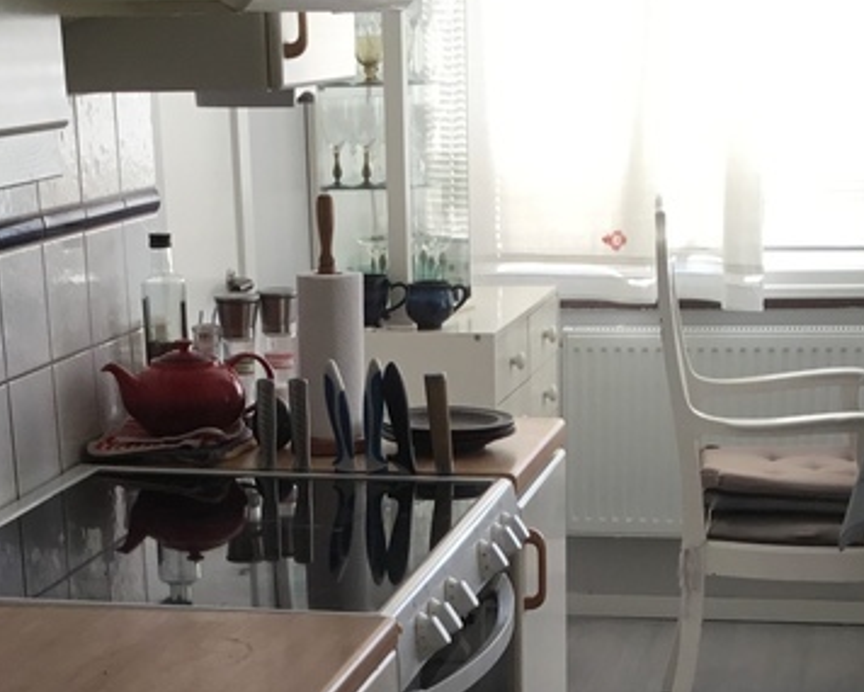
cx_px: 388
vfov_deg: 17.0
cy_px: 779
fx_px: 2225
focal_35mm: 87
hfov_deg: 22.0
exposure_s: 1/50
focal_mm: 3.3
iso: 25
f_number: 2.4
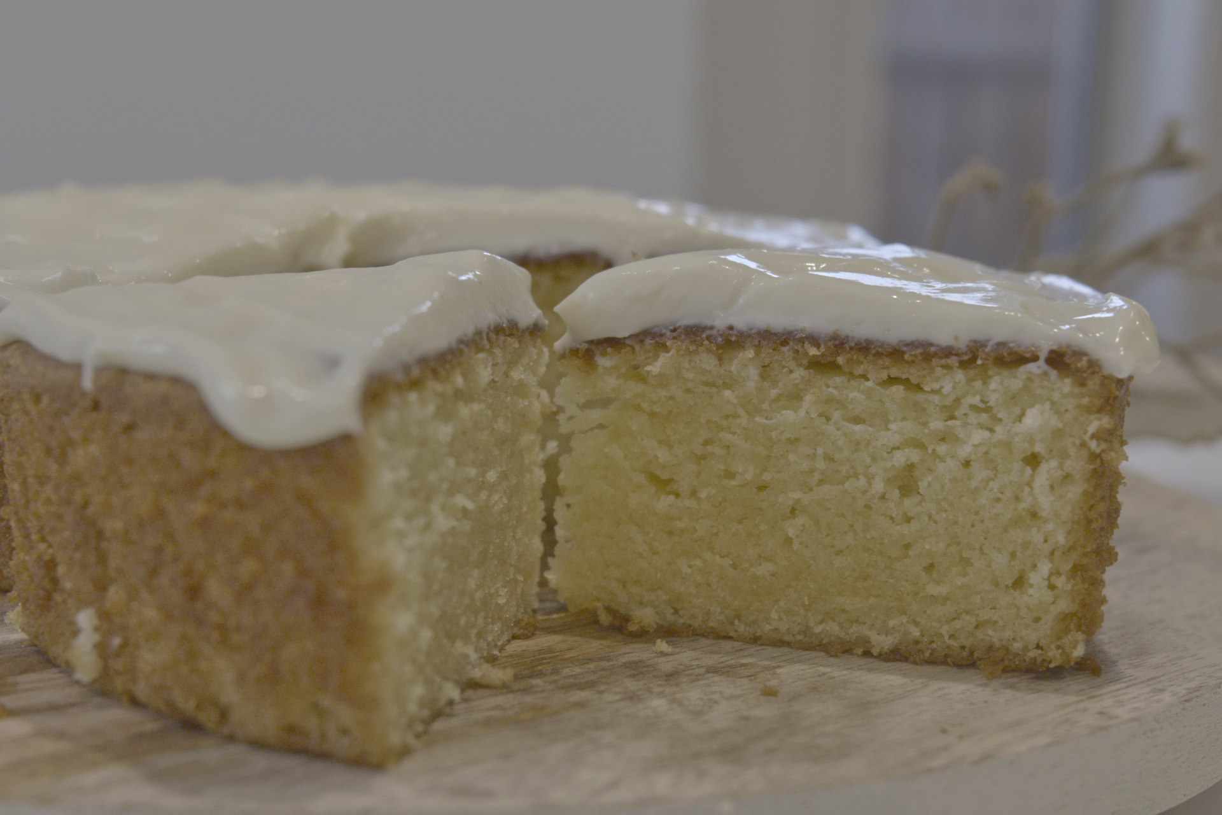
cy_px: 408
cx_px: 611
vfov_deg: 22.6
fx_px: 2037
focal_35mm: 60
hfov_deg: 33.4
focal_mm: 60
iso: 4000
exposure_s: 1/60
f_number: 8
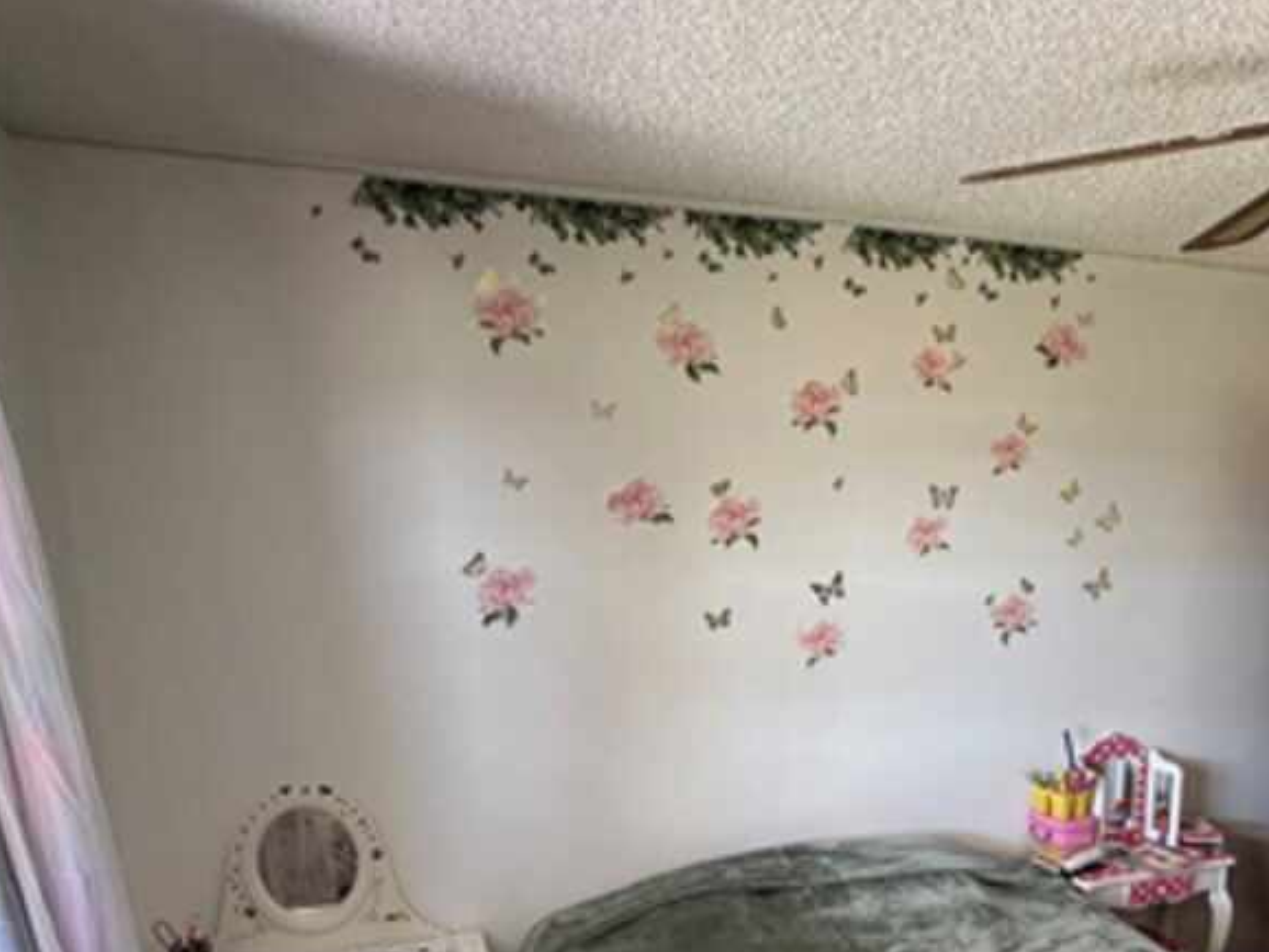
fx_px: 1137
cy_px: 763
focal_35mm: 31
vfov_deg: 43.3
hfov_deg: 57.0
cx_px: 850
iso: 250
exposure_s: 1/120
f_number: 2.2
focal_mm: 2.22
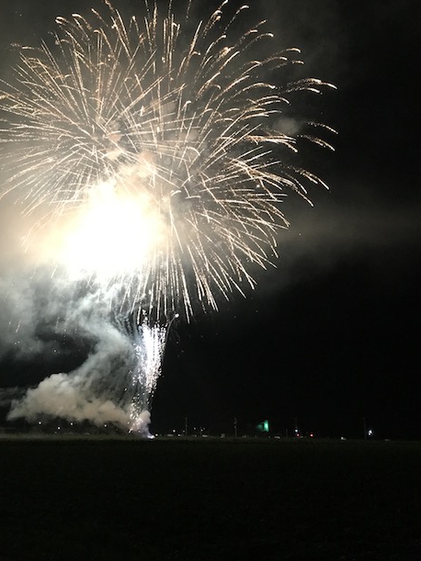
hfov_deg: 37.6
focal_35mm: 38
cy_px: 208
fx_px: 616
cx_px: 168
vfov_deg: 48.5
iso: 250
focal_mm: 4.15
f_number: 2.2
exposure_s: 1/15
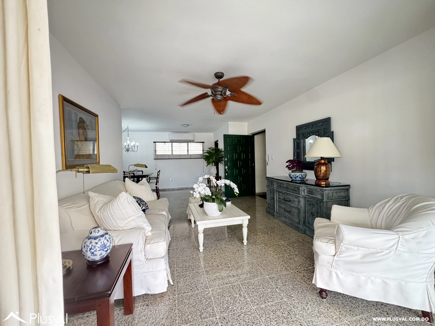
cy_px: 163
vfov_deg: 85.7
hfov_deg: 102.1
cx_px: 218
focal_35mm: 14
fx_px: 176
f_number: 2.2
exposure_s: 1/60
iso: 400
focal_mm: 2.22
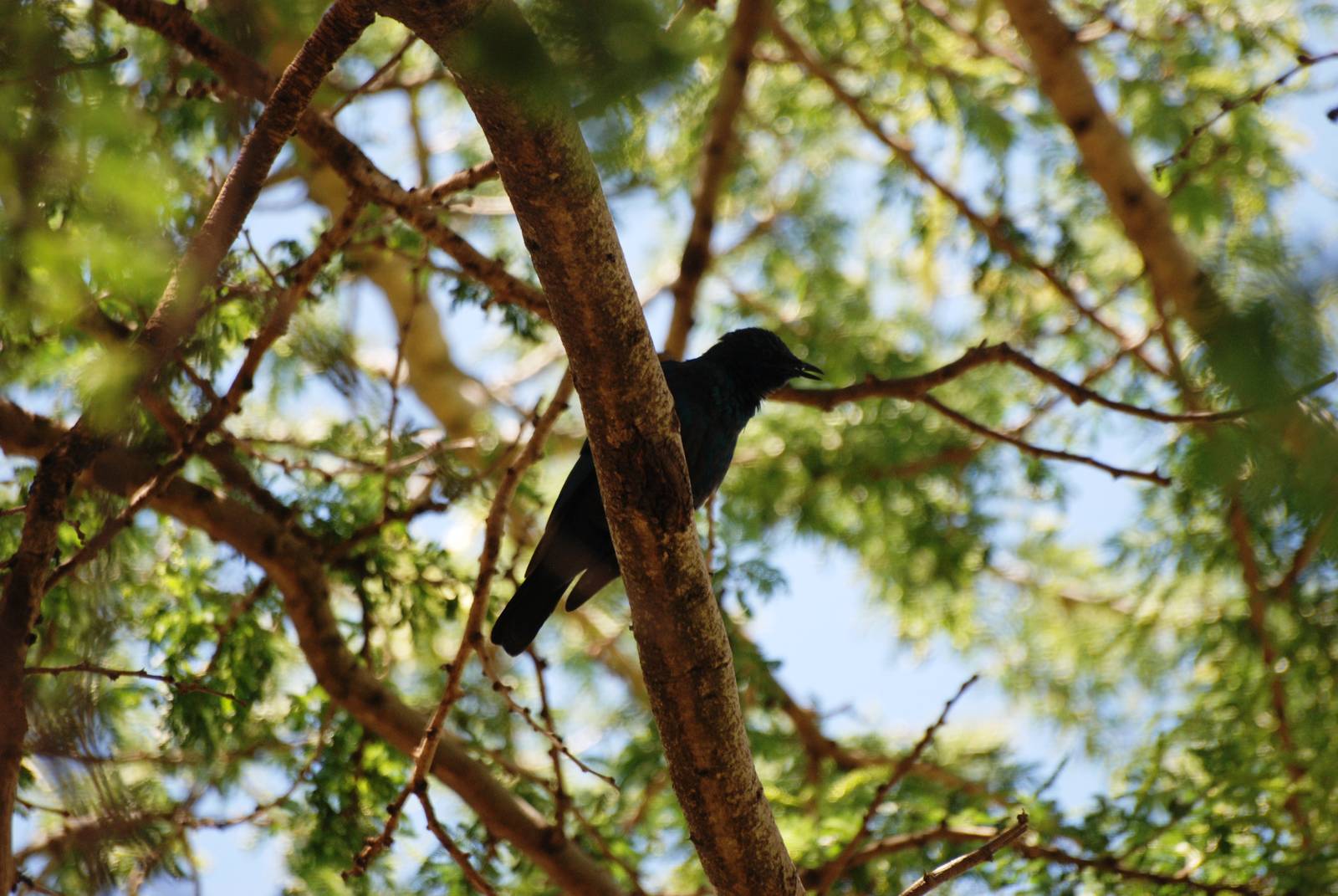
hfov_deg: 4.6
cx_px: 669
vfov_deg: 3.1
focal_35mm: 450
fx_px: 16745
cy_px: 448
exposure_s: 1/320
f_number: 5.6
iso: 400
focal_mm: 300
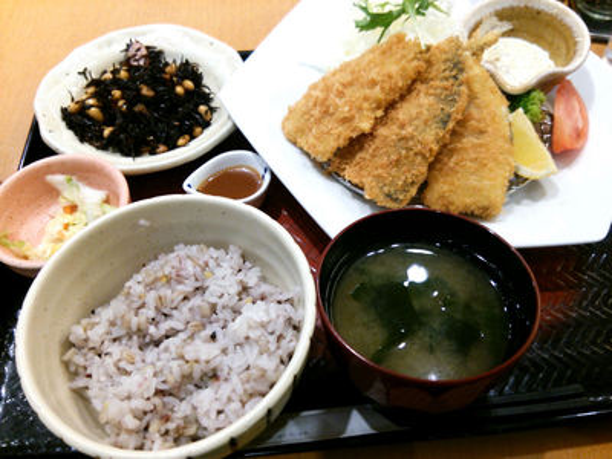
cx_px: 306
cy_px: 230
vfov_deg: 46.8
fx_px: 530
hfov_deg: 60.0
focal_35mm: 30
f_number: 1.94
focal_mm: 4.06
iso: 80
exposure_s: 1/48
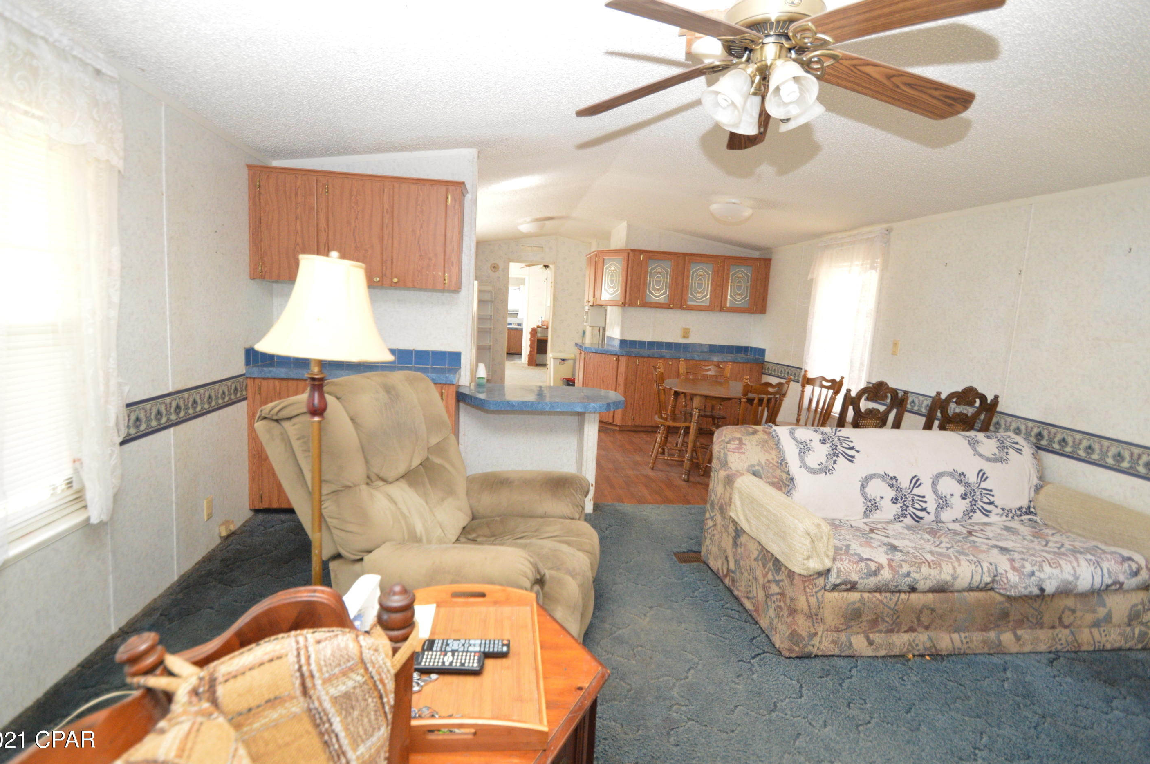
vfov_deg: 73.6
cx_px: 573
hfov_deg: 96.8
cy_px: 367
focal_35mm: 16
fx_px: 511
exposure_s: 1/60
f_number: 3.5
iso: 1250
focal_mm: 10
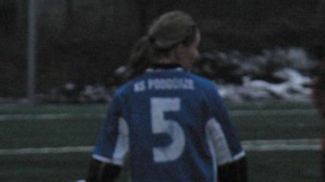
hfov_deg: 4.1
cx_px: 182
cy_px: 231
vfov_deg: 2.3
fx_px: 4563
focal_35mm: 530
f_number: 3.3
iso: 400
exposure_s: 1/60
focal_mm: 41.3
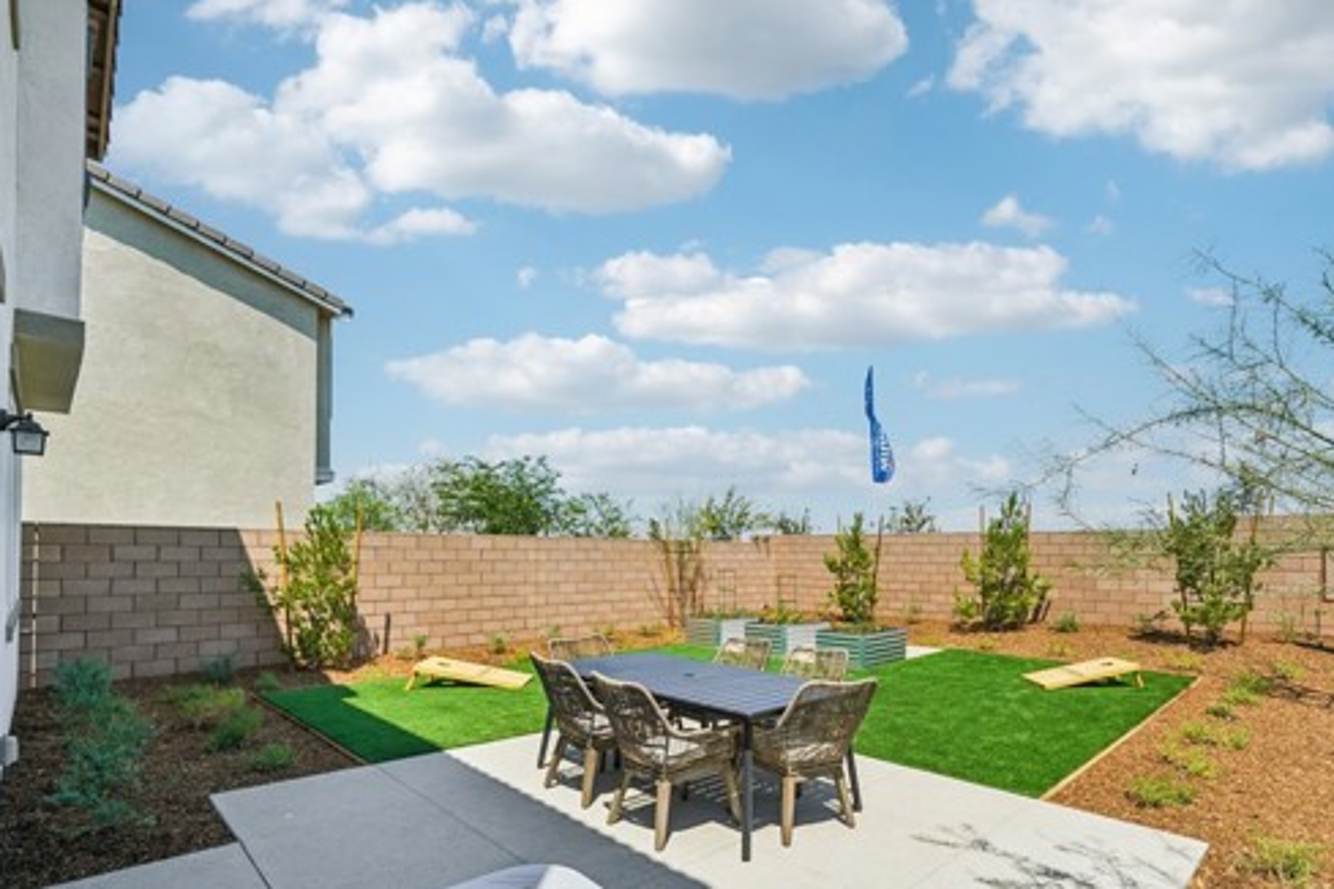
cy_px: 554
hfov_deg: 92.4
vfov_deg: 69.4
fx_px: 630
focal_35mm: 17
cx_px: 777
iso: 100
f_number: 8
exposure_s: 1/400
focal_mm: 13
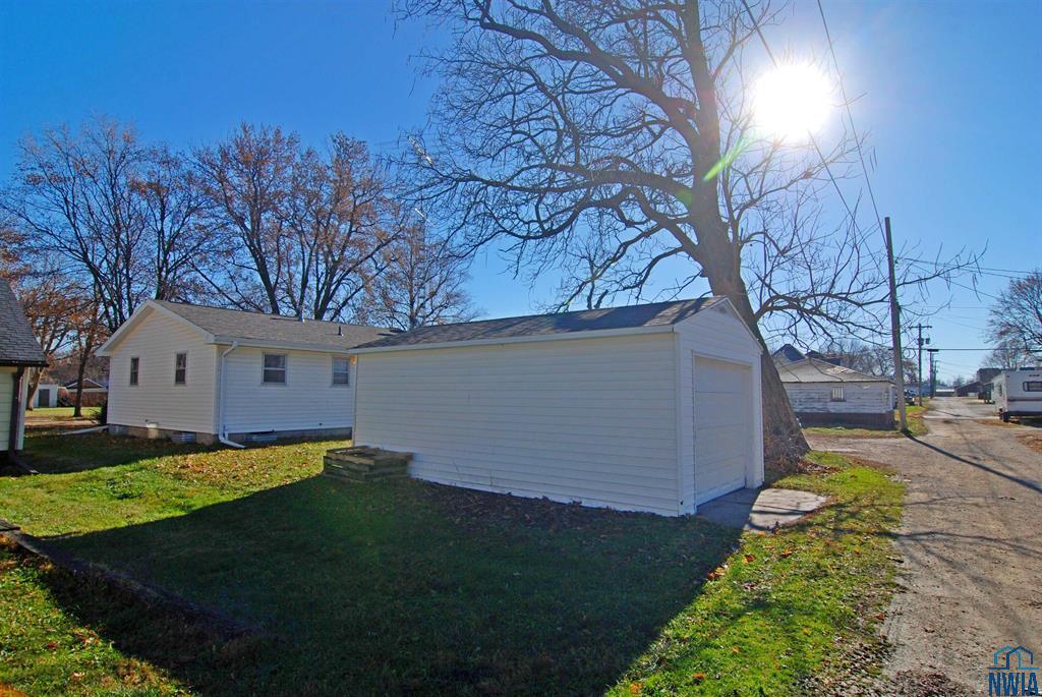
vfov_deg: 67.5
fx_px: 522
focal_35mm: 18
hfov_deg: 89.9
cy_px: 348
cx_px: 521
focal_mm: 12
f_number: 9
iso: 100
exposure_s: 1/320
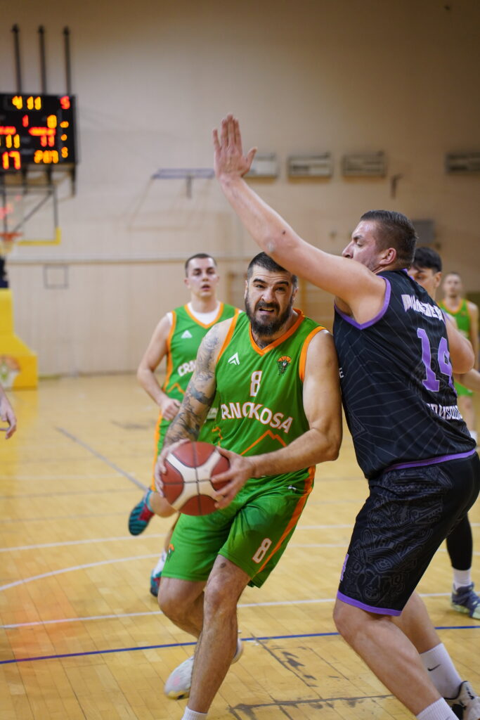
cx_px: 240
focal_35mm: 75
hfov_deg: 18.2
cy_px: 360
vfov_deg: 27.0
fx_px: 1499
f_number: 2.8
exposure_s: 1/320
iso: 2500
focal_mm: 75
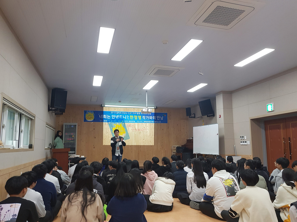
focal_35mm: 26
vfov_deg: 53.1
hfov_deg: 67.3
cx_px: 148
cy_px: 111
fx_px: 223
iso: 125
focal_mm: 4.2
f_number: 1.7
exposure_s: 1/60
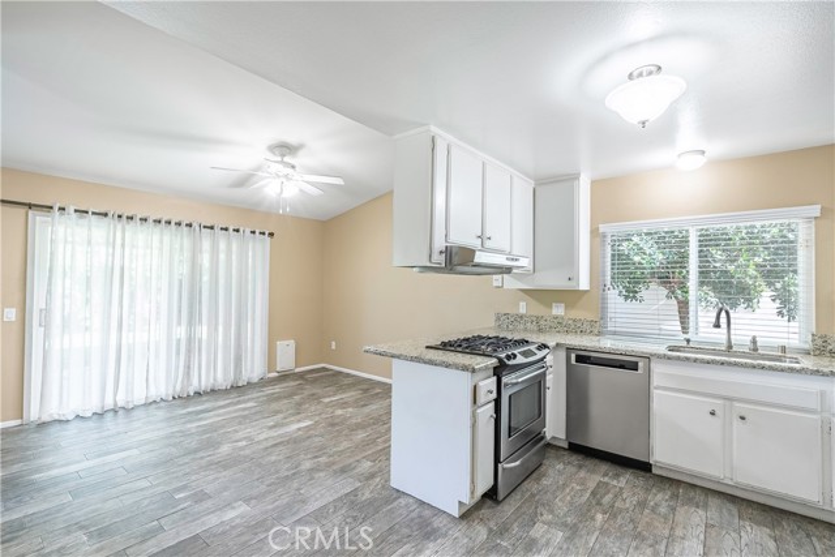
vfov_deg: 73.8
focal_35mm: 16
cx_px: 418
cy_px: 278
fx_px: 371
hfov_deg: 96.7
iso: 160
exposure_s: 1/6
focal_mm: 16
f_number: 22
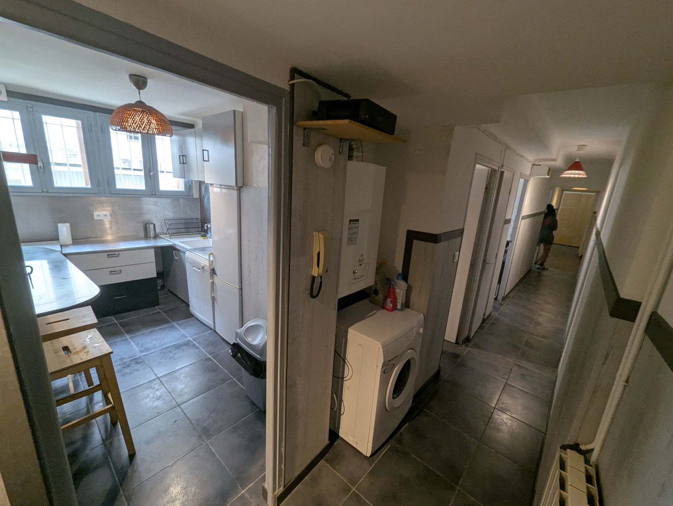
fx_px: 253
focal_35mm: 13
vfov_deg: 90.0
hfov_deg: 106.1
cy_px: 253
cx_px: 336
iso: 91
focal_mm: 1.95
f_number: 2.2
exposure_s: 1/40.3
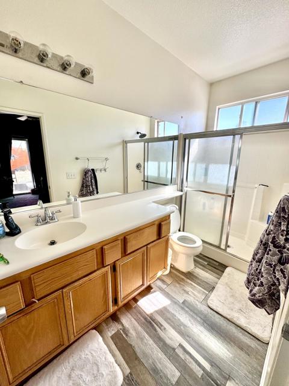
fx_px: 156
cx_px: 144
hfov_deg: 85.7
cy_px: 193
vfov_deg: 102.1
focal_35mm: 14
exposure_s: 1/154
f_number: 2.2
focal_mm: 2.22
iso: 40
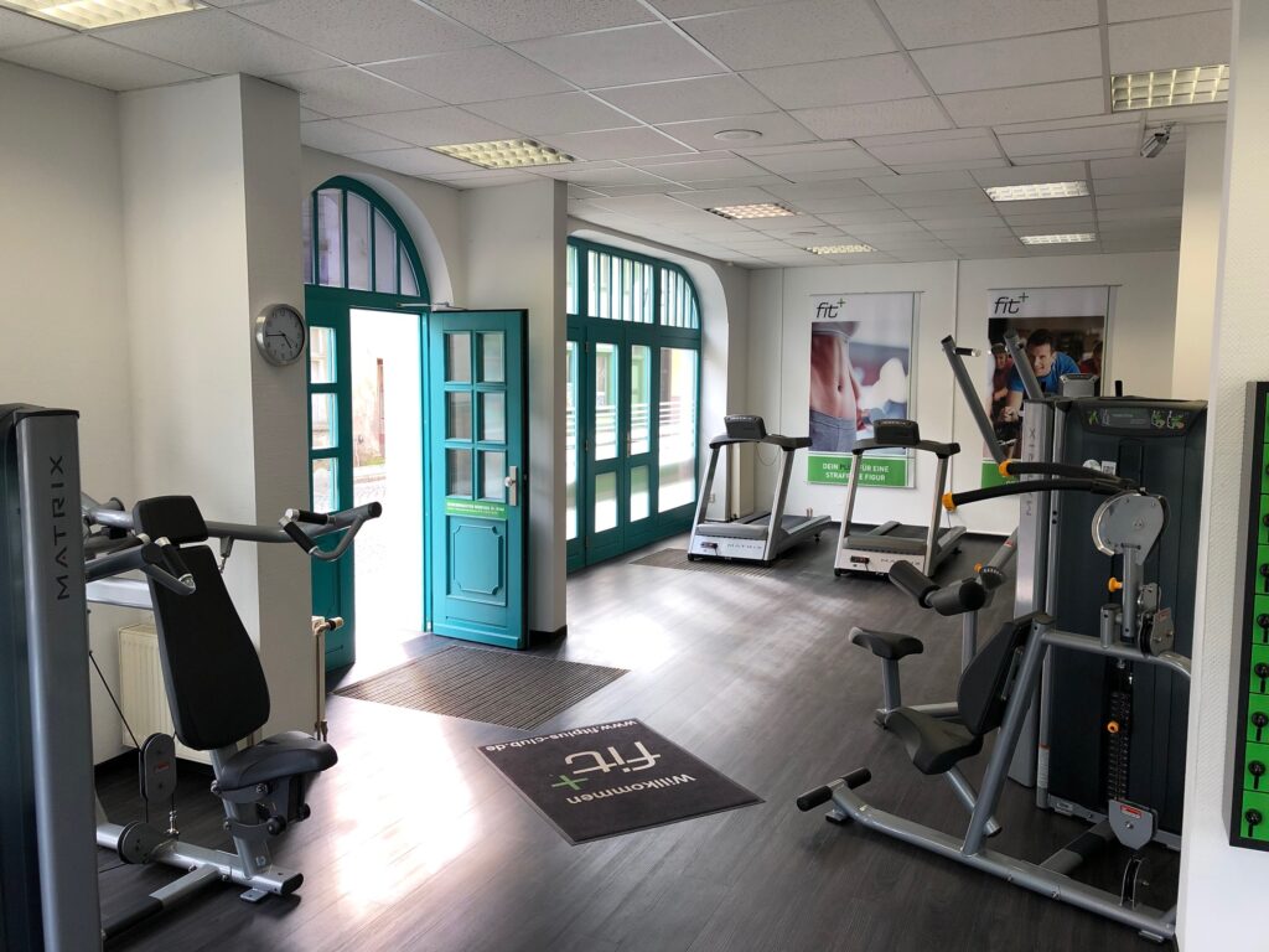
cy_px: 476
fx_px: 1026
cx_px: 634
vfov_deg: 49.7
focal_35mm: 28
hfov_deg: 63.4
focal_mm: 3.99
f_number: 1.8
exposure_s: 1/100
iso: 40
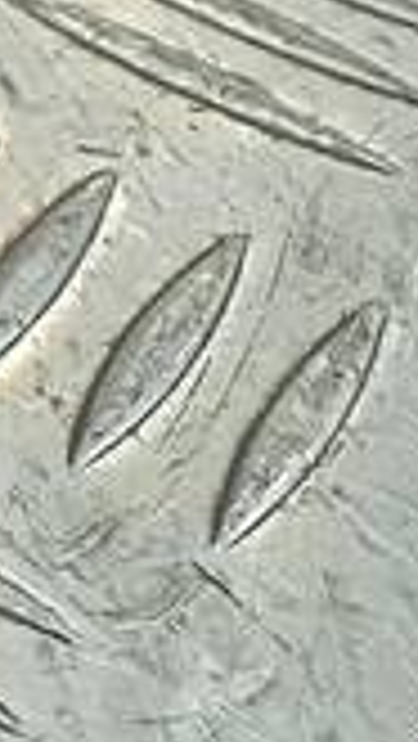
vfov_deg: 11.3
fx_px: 3325
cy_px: -805
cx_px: -1712
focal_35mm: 169
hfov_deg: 5.4
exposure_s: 1/50
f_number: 1.8
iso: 160
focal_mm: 4.6
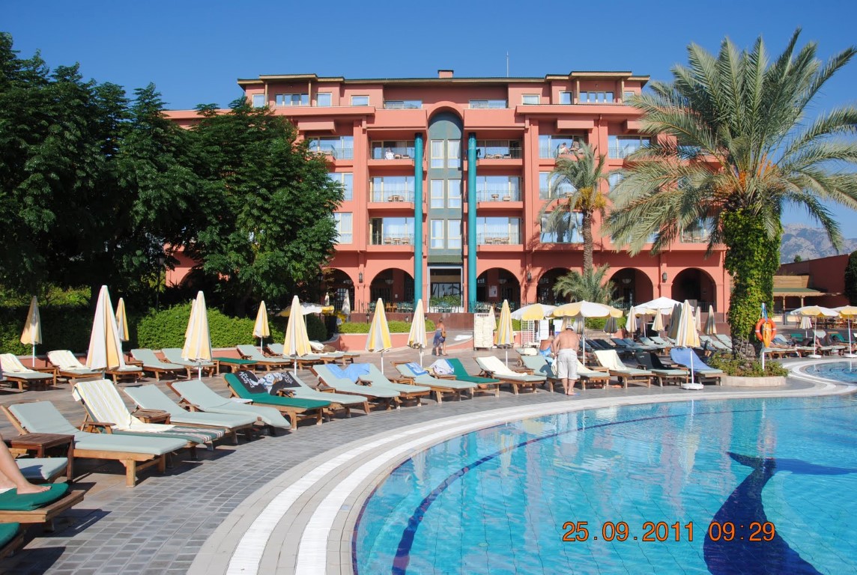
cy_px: 288
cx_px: 428
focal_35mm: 27
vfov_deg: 48.1
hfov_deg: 67.3
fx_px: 644
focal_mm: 18
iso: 100
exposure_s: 1/320
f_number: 9
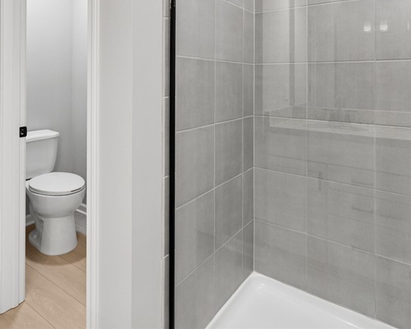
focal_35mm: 25
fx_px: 304
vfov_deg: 53.3
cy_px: 69
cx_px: 177
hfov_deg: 67.8
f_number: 6.7
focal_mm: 14
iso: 100
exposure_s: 1/6
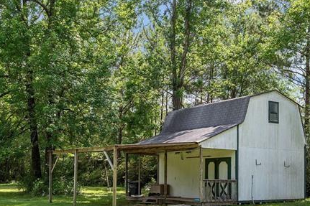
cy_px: 151
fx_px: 448
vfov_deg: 25.7
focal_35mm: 52
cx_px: 180
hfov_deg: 38.1
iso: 400
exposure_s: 1/160
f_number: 10
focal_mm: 35
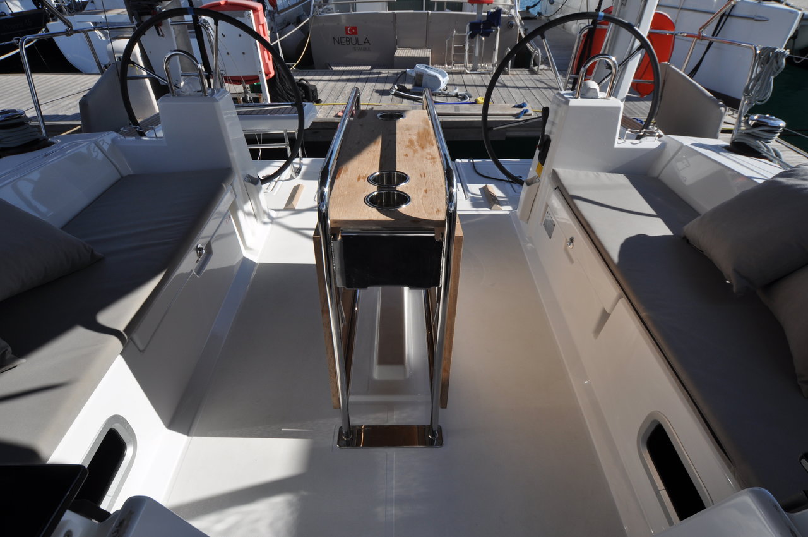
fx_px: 403
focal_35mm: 18
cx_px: 404
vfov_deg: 67.2
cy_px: 268
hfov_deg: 90.1
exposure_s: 1/400
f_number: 10
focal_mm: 12
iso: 200
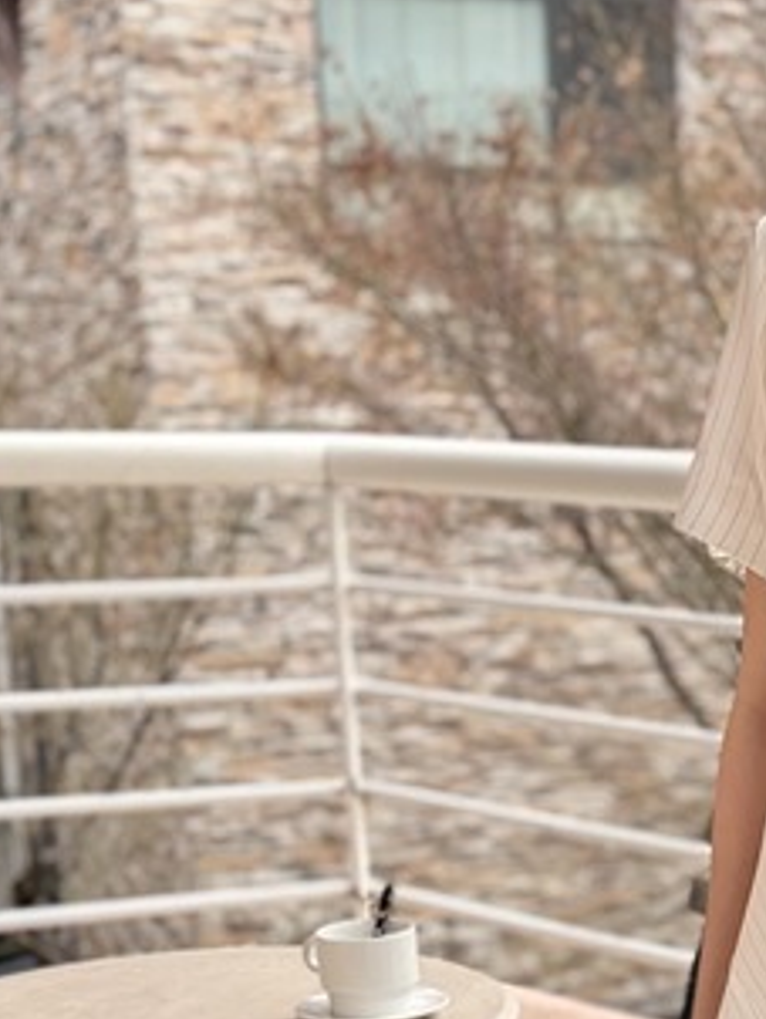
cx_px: 1141
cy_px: 958
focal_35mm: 86
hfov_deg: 15.8
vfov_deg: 22.1
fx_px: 2534
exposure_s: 1/1420
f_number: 1.6
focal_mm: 5.96
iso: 50
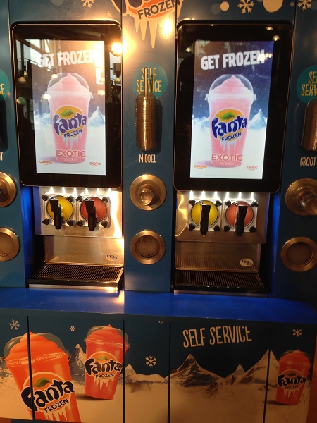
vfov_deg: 55.4
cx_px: 158
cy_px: 212
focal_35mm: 33
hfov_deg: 42.9
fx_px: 403
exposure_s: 1/24
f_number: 2.4
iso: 50
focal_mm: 4.12
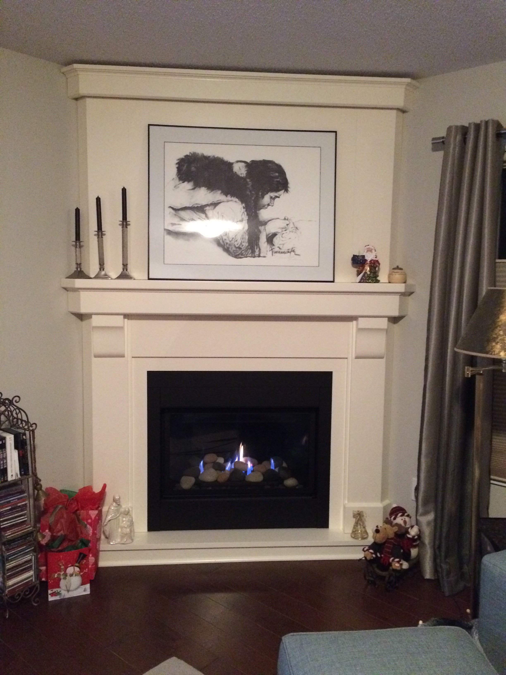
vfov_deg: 61.7
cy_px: 338
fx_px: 565
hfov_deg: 48.2
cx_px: 253
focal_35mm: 29
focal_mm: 4.15
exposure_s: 1/15
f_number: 2.2
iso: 500
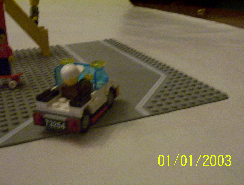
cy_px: 92
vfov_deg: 27.2
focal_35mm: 54
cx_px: 122
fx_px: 382
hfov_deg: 35.4
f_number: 2.97
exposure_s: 1/8
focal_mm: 7.1
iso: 200
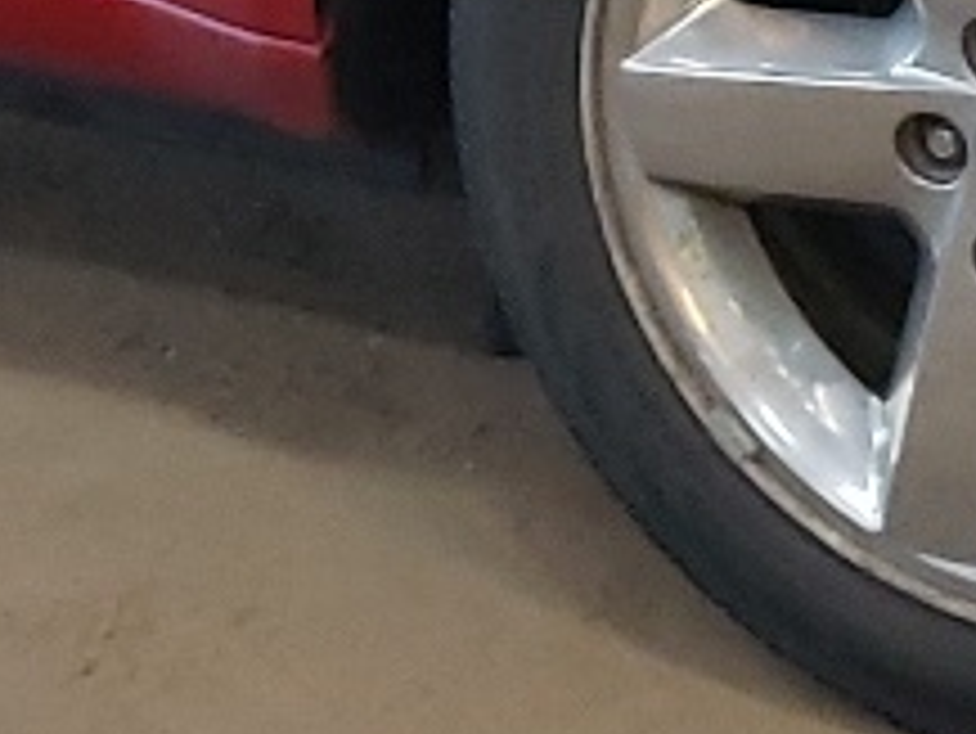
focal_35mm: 192
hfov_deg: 10.3
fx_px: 5416
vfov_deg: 7.5
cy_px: -536
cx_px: 315
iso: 185
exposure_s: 1/60.2
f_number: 1.5
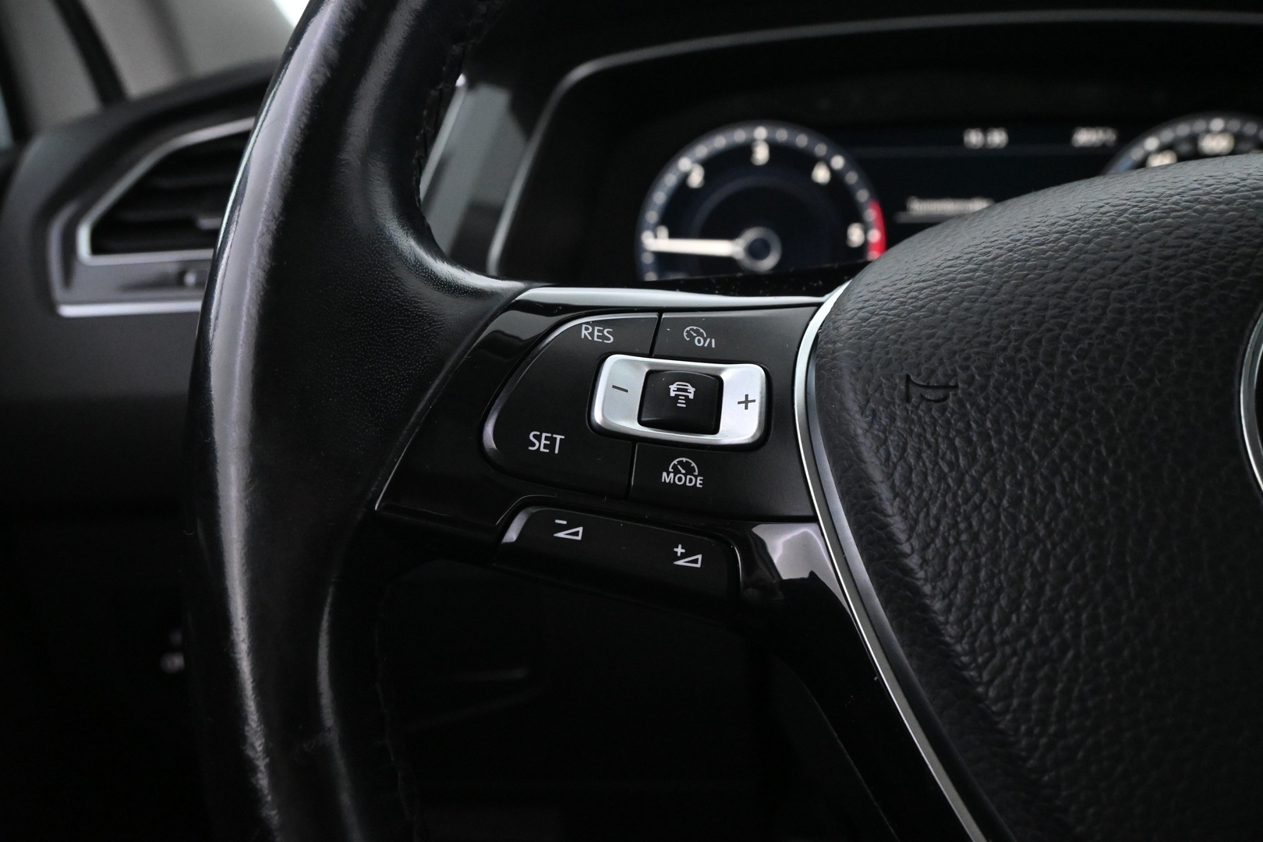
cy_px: 421
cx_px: 632
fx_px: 1052
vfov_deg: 43.6
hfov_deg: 61.9
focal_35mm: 30
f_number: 6.3
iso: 5600
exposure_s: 1/30
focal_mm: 20
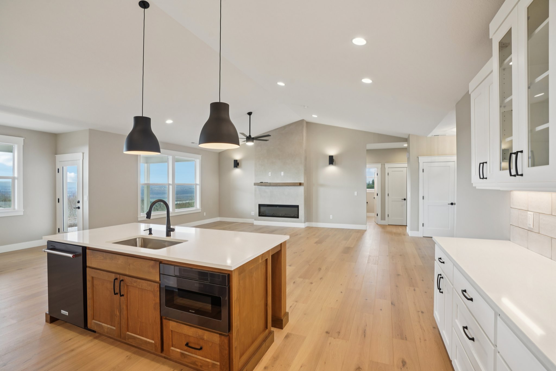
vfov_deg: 73.7
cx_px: 278
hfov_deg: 96.7
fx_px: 247
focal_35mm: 16
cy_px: 186
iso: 400
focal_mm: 16
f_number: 8
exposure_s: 1/25
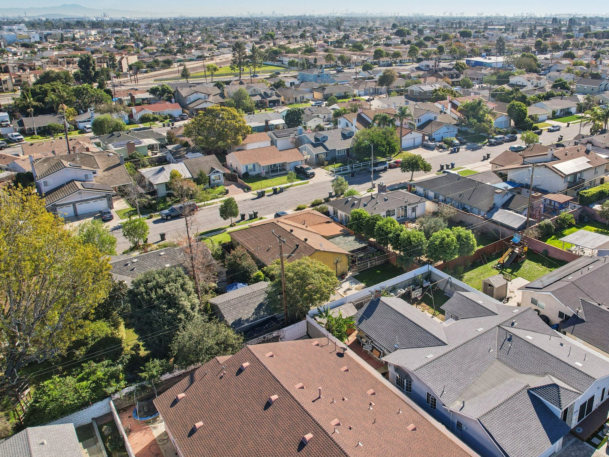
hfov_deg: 62.4
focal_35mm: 28
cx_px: 389
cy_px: 189
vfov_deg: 49.5
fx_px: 493
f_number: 2.8
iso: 120
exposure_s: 1/2000
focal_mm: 8.4
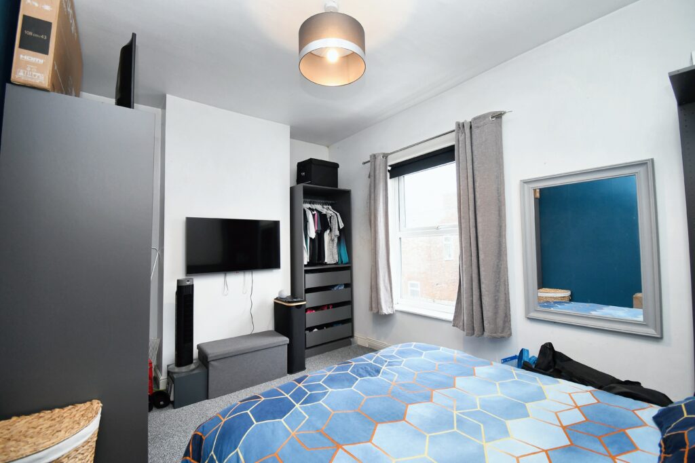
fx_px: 289
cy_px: 232
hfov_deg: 100.4
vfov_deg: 77.3
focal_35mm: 15
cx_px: 348
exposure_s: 1/30
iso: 560
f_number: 4.5
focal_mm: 10
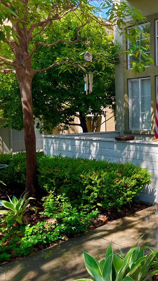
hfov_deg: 29.8
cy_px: 139
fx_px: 276
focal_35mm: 37
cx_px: 158
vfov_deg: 54.0
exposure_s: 1/631
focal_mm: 5.1
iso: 32
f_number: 1.6
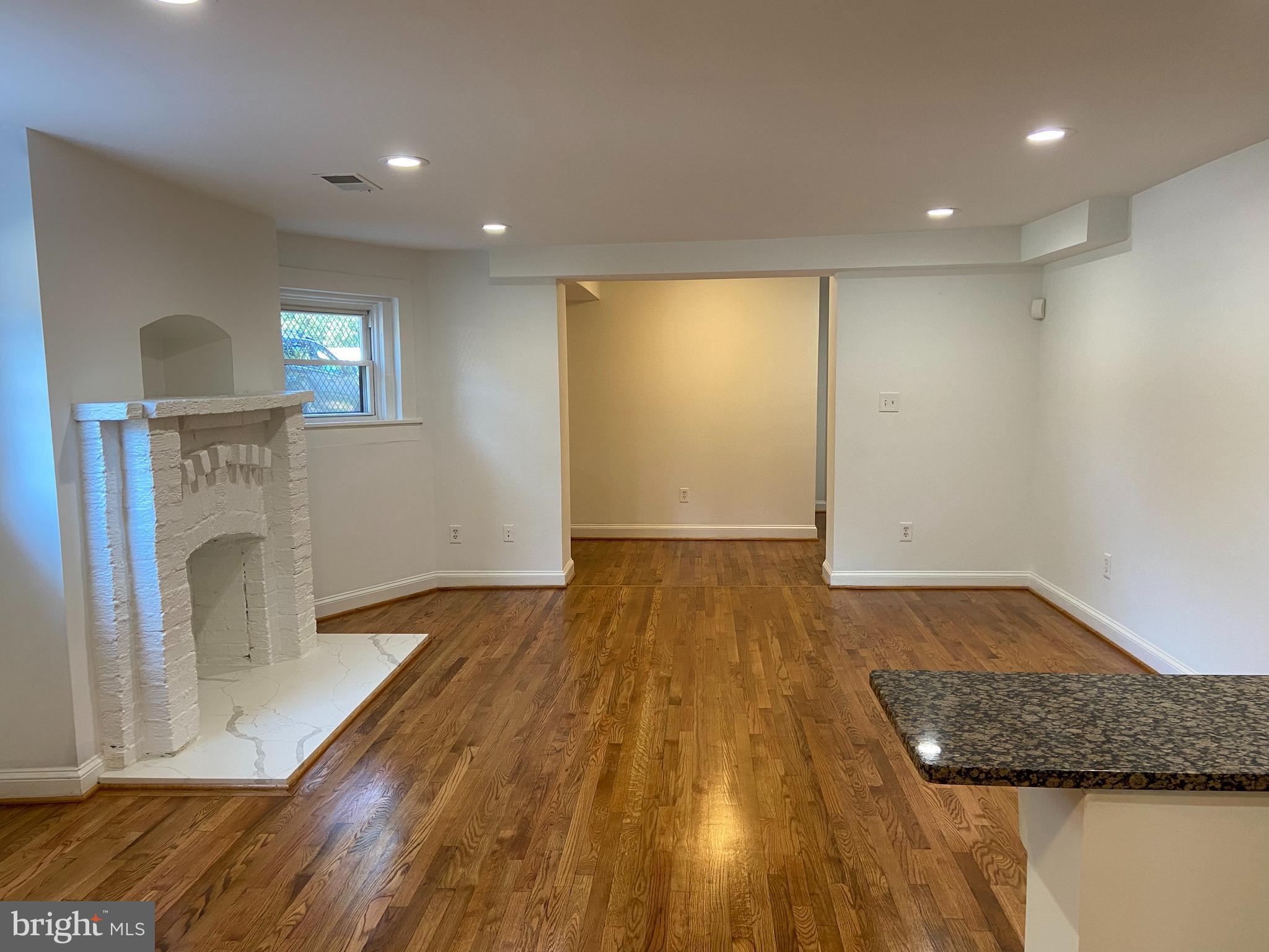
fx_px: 953
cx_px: 634
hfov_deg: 67.3
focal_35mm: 26
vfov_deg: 53.1
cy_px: 476
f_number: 1.8
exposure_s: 1/60
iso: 80
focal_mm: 4.25
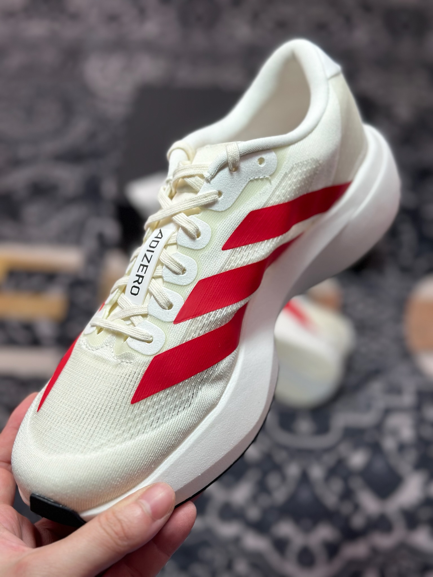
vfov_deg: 39.7
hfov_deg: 30.3
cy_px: 288
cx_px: 216
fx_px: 801
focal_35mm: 48
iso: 80
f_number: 1.78
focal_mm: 6.86
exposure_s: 1/751
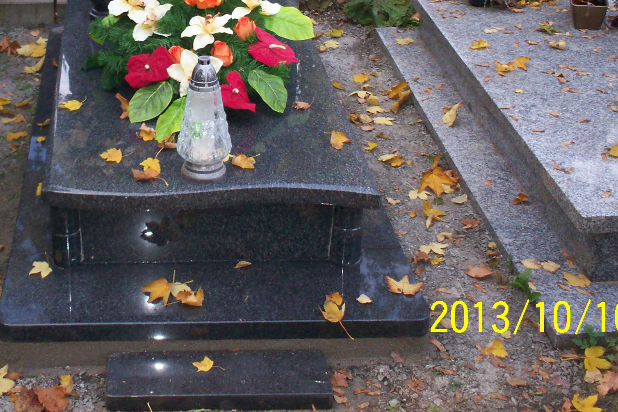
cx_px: 158
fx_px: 1099
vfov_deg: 20.7
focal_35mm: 64
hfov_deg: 30.9
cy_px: 25
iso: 140
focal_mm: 6
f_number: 4.5
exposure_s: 1/60
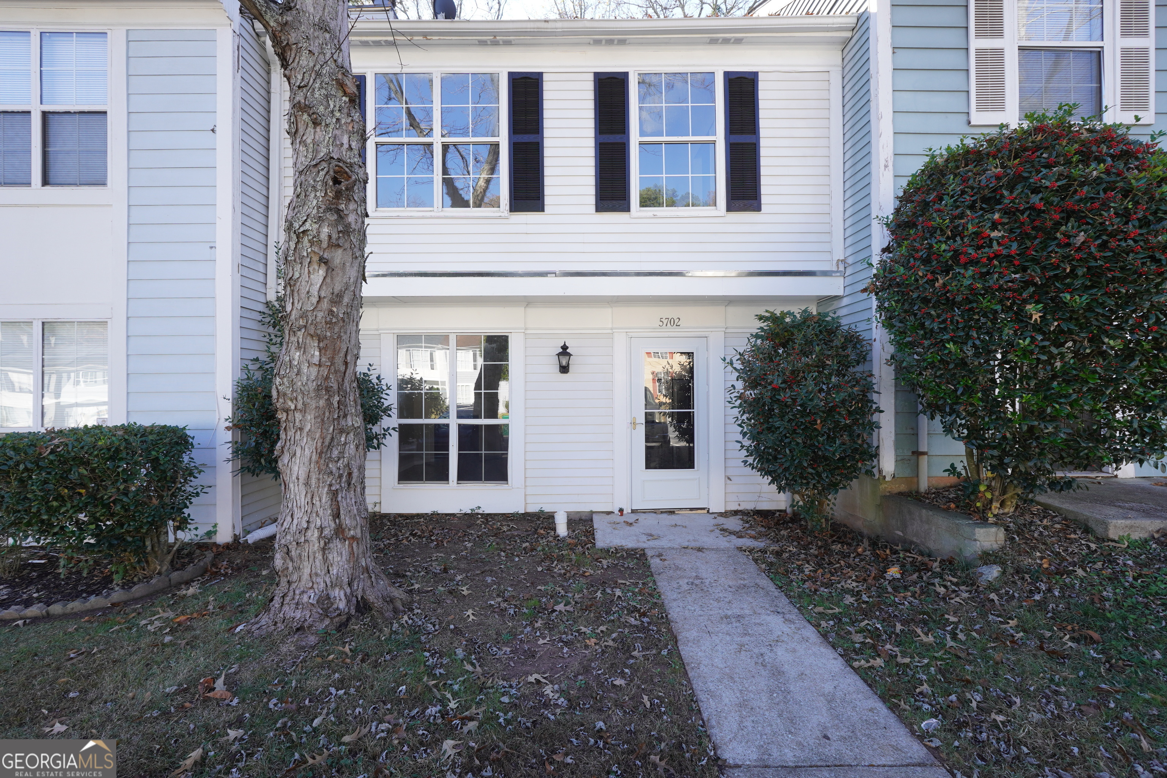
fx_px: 486
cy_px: 389
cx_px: 584
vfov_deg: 77.3
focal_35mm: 15
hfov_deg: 100.4
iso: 100
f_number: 5
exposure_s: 1/80
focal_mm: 10
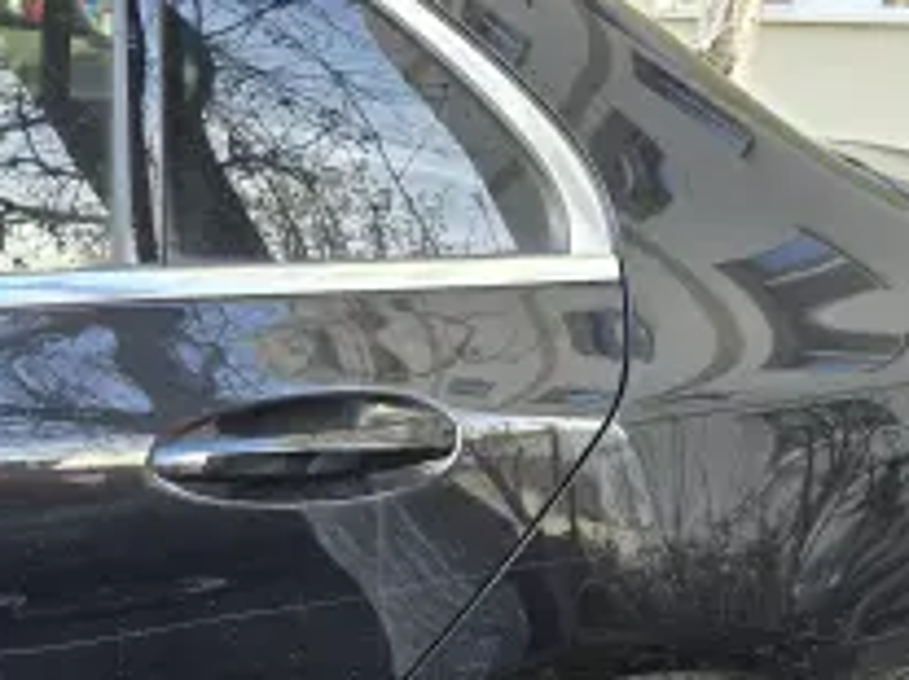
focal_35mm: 40
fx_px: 1050
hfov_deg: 46.8
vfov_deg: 35.1
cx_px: 413
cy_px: 518
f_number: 1.7
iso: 100
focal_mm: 6.3
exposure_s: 1/180
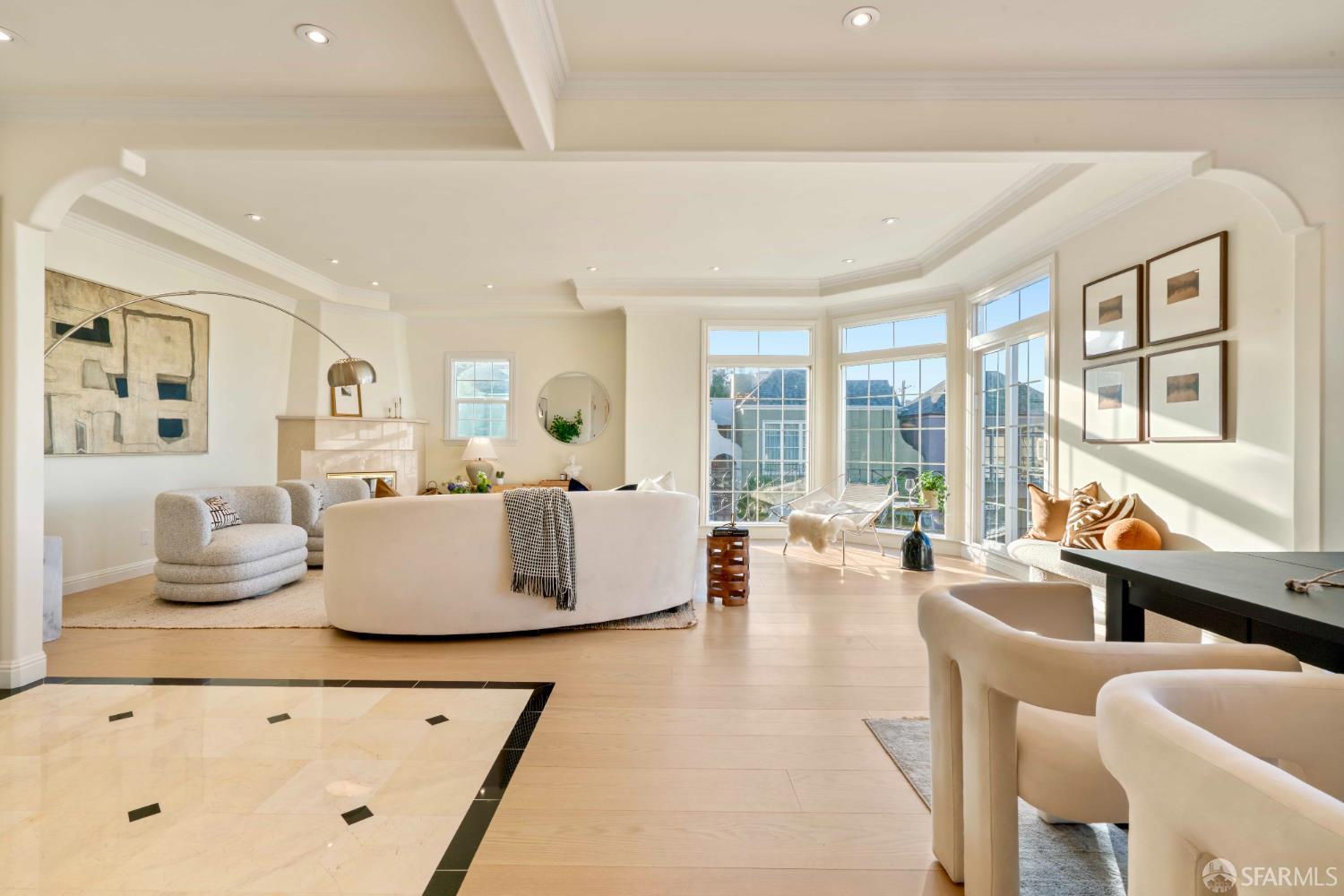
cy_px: 448
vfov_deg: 73.7
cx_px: 672
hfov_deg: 96.7
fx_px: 597
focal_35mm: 16
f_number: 16
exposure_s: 1/10
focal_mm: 16
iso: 250
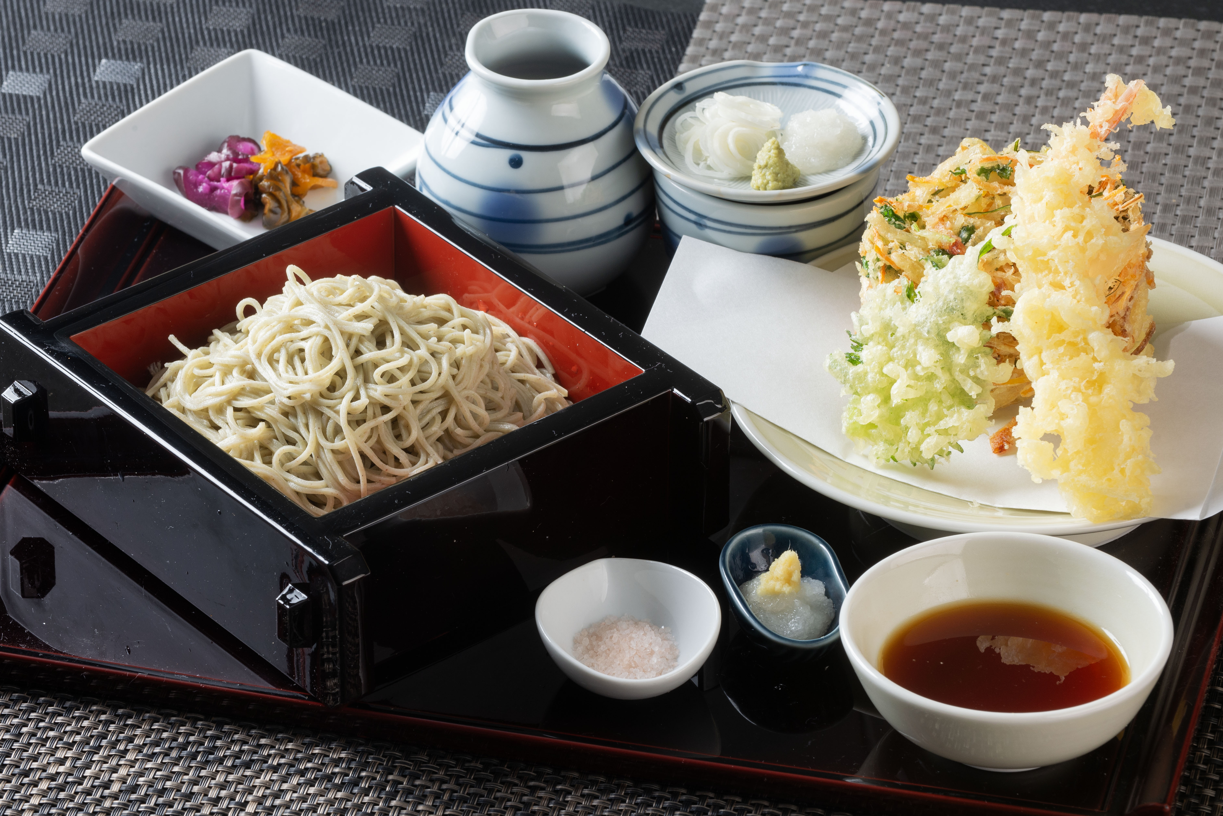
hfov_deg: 16.4
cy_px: 408
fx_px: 4248
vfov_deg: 11.0
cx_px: 612
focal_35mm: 125
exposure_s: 1/80
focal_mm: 125
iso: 200
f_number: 20
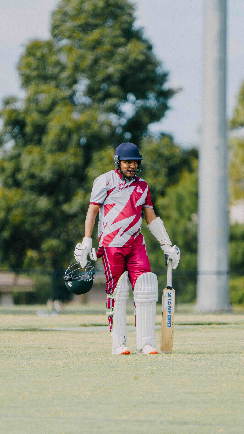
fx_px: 7235
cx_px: 131
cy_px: 217
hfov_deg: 1.9
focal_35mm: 629
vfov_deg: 3.4
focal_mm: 600
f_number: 6.3
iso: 250
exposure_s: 1/640
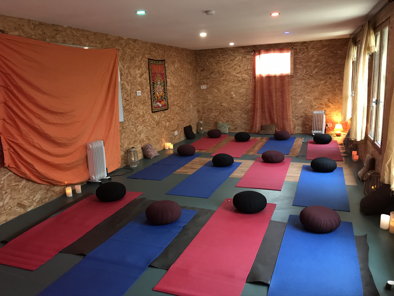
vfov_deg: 49.7
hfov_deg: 63.4
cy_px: 148
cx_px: 197
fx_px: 319
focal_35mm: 28
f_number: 1.8
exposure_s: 1/15
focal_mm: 3.99
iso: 100
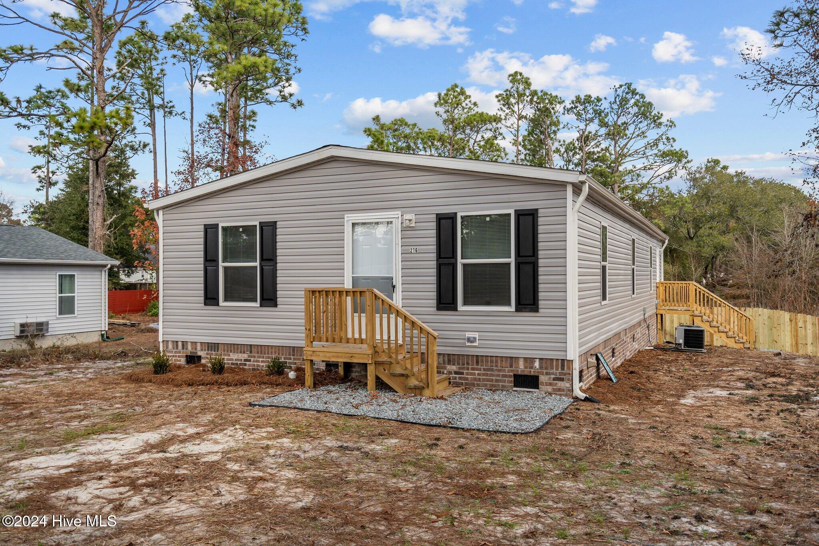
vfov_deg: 45.0
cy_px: 273
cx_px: 410
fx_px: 660
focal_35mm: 29
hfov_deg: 63.7
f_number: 4
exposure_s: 1/1250
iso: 320
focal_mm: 29
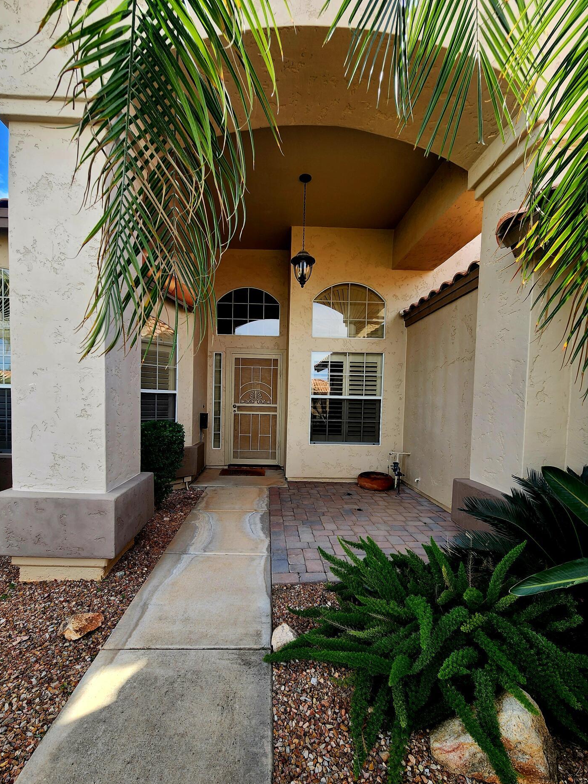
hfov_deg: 85.5
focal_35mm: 14
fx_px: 317
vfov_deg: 101.9
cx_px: 272
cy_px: 419
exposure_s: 1/370
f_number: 2.2
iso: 50
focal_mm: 2.2
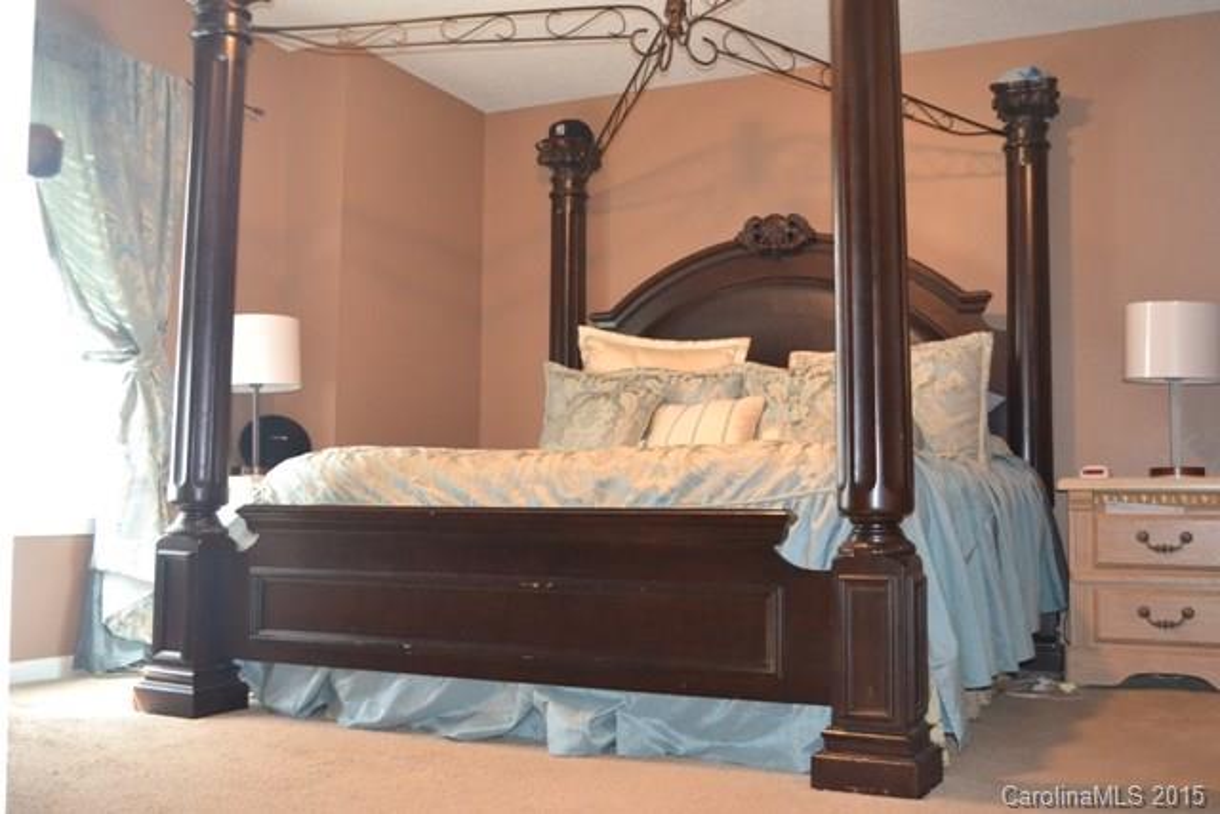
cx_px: 610
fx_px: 1220
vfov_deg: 36.9
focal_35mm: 36
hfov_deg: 53.1
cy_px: 407
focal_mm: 24
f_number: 4
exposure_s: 1/60
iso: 3200
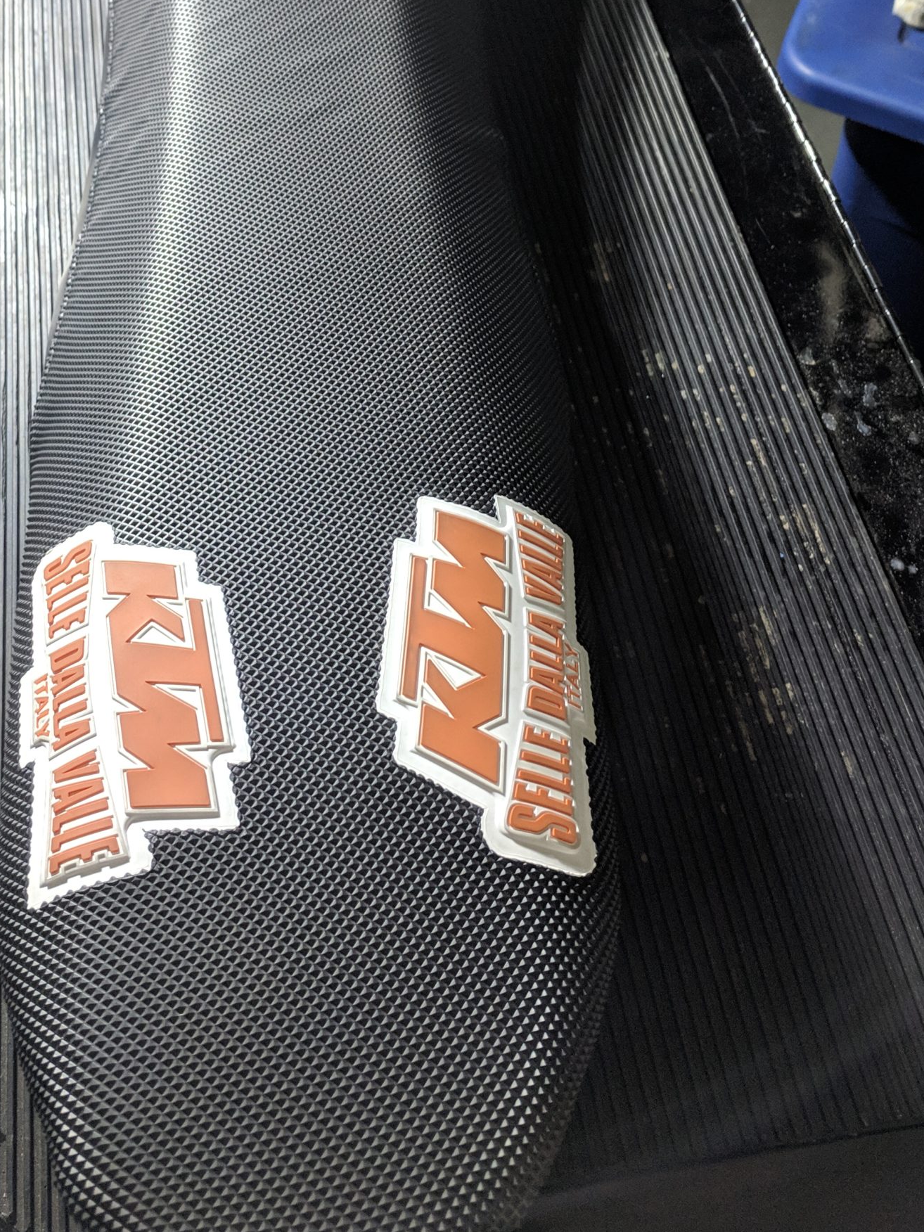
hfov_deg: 37.4
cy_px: 368
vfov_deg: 47.8
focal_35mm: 38
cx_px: 331
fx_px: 1352
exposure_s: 1/60
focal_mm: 4.67
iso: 256
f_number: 2
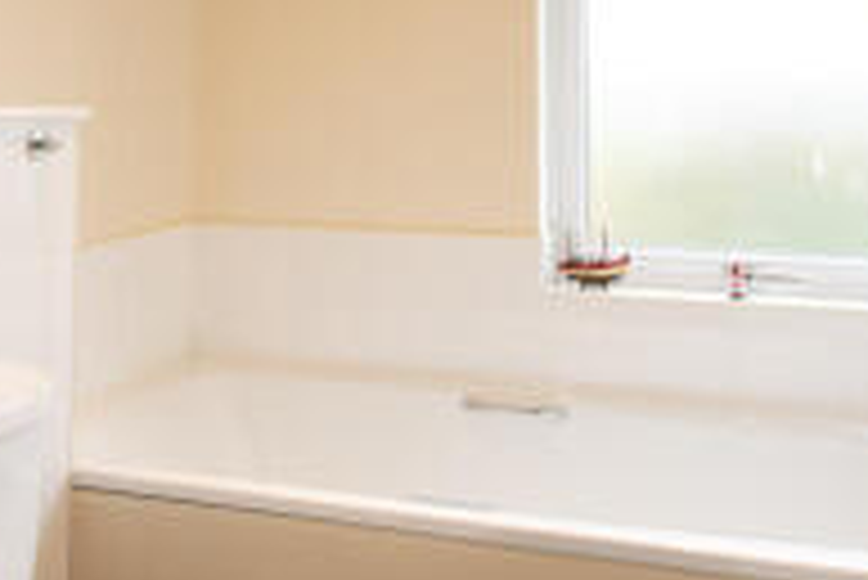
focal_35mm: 37
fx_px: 893
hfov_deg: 51.8
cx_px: 423
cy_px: 124
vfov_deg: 35.0
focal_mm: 10
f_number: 9
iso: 200
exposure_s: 1/8
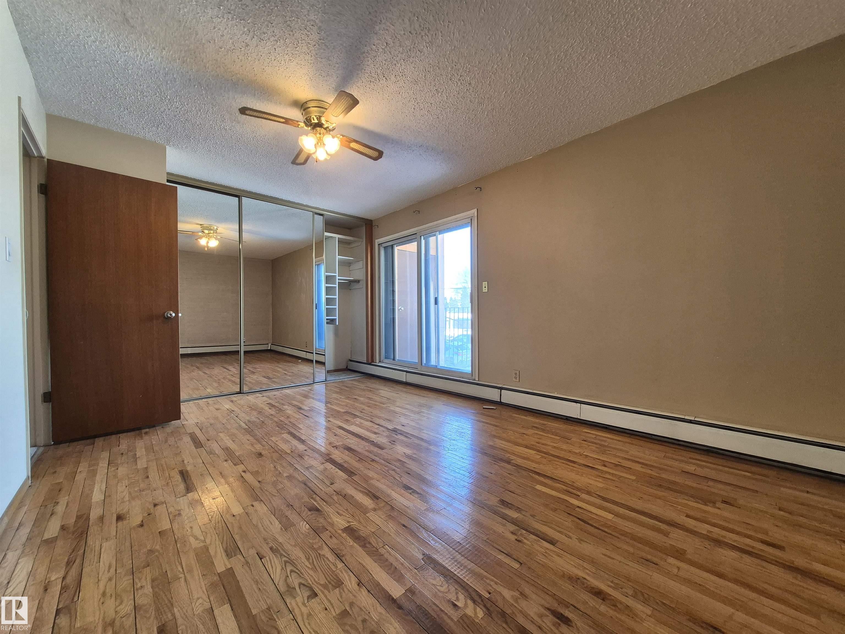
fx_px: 317
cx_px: 422
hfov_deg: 106.2
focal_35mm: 13
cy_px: 317
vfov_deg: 89.9
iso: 100
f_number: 2.2
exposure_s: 1/60
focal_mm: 1.74
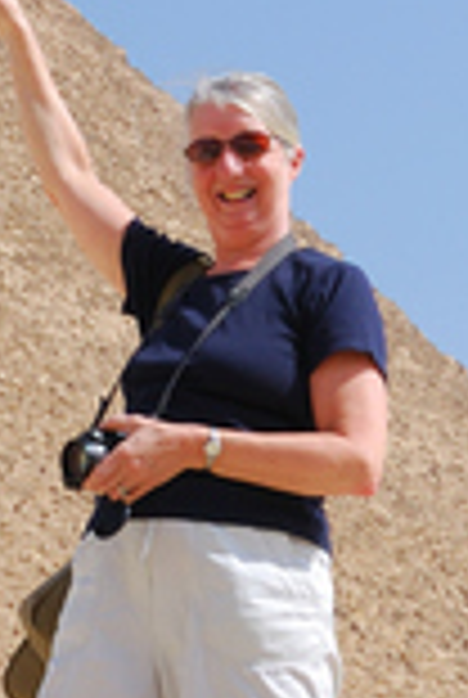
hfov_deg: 9.2
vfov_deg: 13.7
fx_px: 2892
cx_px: 36
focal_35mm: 149
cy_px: 135
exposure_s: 1/250
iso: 100
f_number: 8
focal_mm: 22
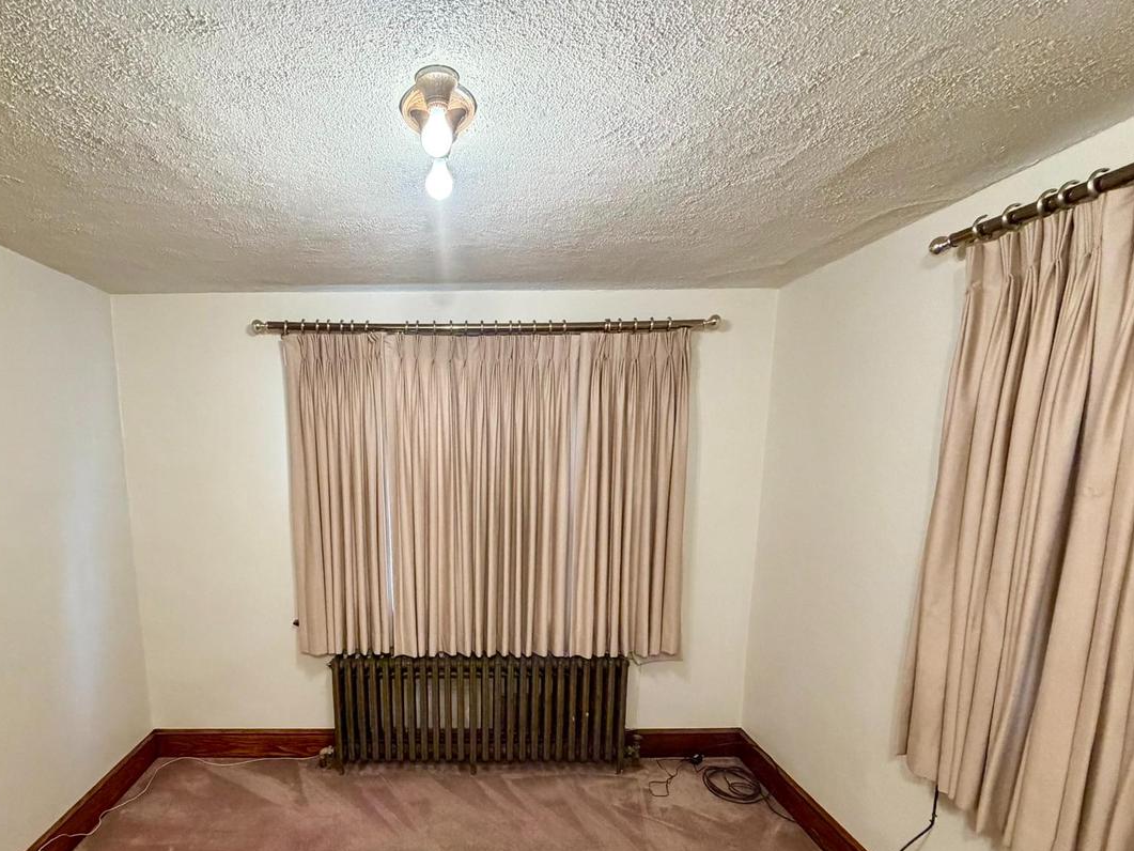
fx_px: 622
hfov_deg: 83.6
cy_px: 560
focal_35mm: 19
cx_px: 452
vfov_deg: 67.0
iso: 500
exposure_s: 1/60
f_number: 2.2
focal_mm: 2.22
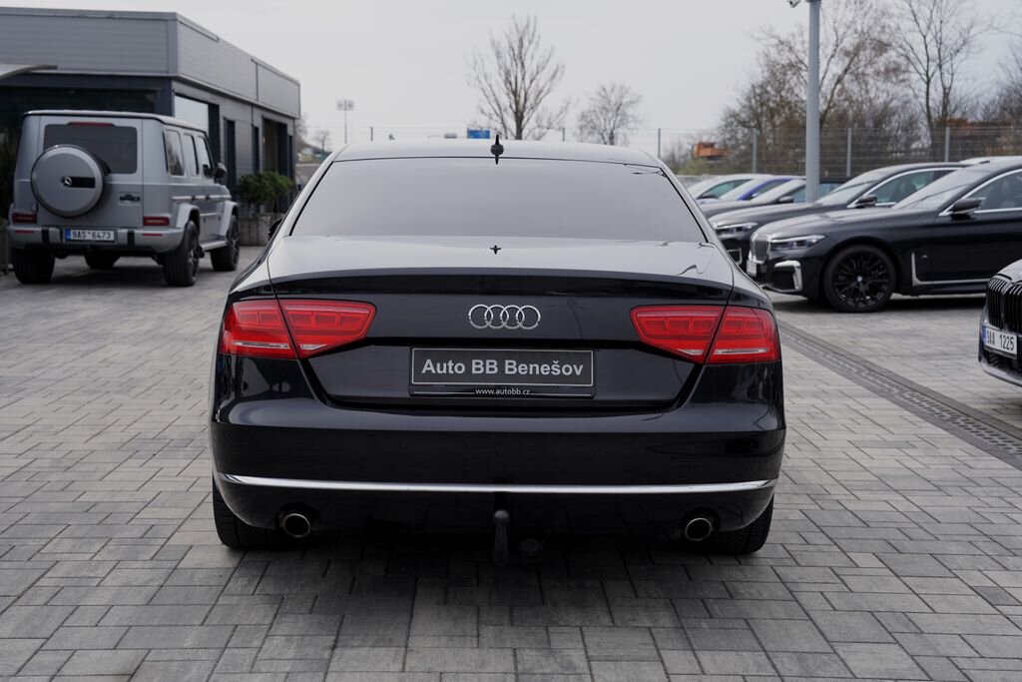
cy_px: 341
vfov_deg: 27.0
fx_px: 1420
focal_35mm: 50
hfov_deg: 39.6
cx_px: 511
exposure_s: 1/200
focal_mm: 50
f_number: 6.3
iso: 100
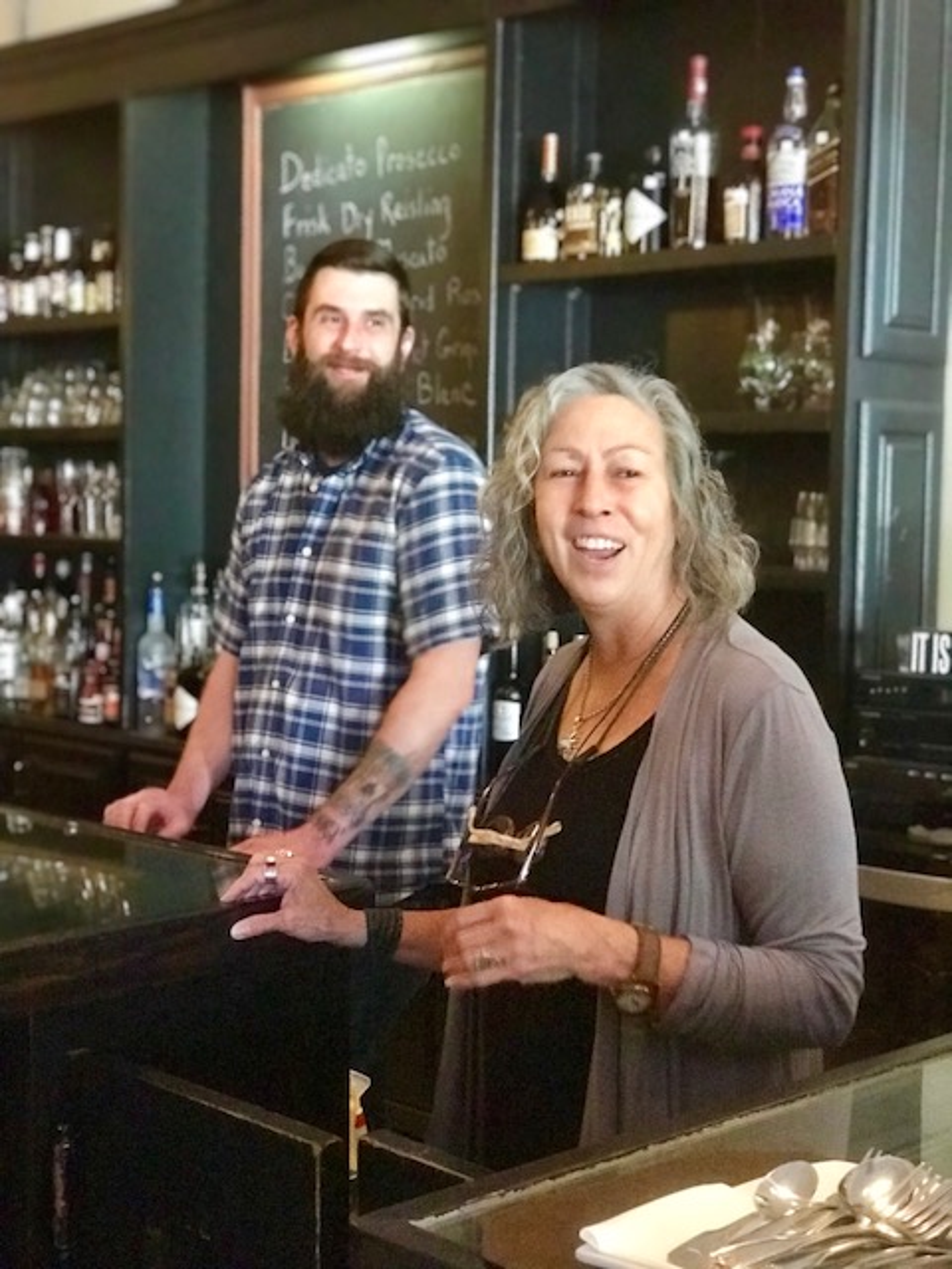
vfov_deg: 33.8
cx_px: 476
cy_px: 634
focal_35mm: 57
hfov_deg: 25.7
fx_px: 2090
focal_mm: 6.6
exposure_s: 1/60
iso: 1250
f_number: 2.8
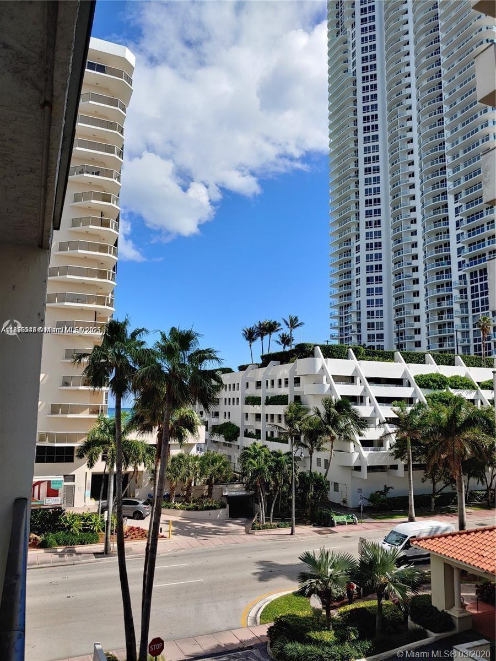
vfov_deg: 69.4
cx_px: 248
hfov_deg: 54.9
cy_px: 330
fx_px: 478
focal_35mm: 25
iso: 50
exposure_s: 1/3333
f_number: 1.5
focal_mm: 4.23
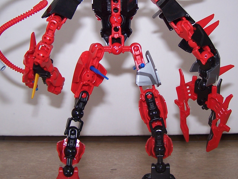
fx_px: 413
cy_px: 65
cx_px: 144
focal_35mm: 60
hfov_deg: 32.1
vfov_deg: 24.3
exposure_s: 1/60
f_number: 2.8
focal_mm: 6.3
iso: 80
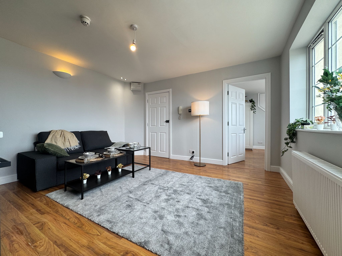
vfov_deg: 85.7
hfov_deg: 102.1
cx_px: 171
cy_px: 128
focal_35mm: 14
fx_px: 138
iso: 40
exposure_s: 1/120
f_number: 2.2
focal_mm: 2.22
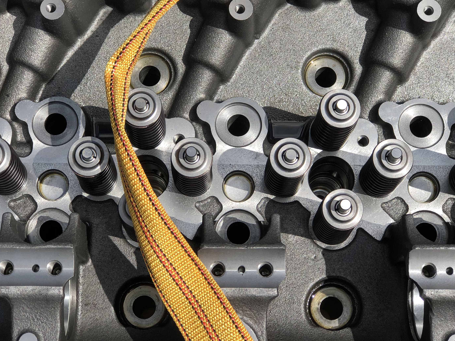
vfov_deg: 17.8
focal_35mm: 83
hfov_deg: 23.6
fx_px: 1091
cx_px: 219
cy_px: 146
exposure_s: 1/883
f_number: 2.8
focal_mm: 6.6
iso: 20
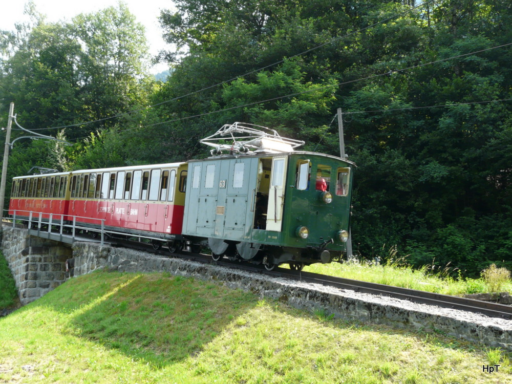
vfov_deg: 36.0
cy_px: 192
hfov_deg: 46.8
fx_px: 592
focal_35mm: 40
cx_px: 256
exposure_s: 1/125
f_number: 4
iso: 100
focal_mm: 6.5
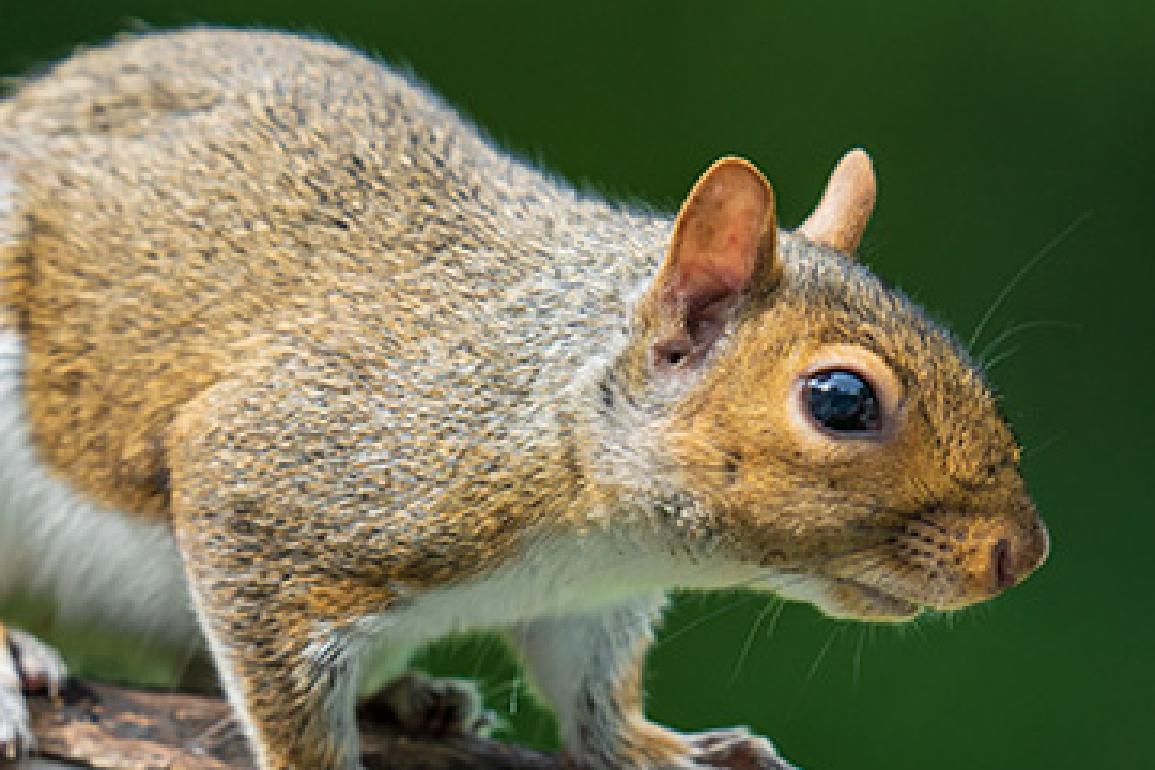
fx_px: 21954
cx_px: 542
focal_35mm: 684
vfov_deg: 2.0
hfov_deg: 3.0
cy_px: 606
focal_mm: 410.8
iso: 1250
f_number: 6.3
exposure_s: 1/1250
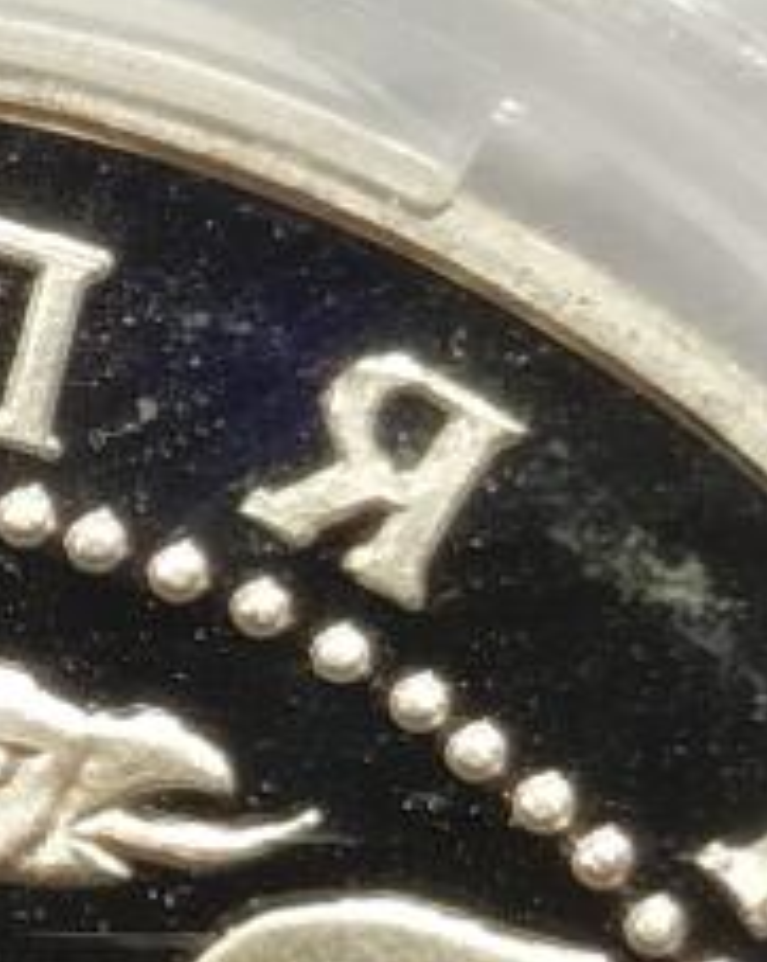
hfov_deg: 3.7
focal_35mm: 420
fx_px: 11942
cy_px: 712
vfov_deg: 4.6
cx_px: -345
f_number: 16
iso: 125
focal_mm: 5.56
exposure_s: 1/100
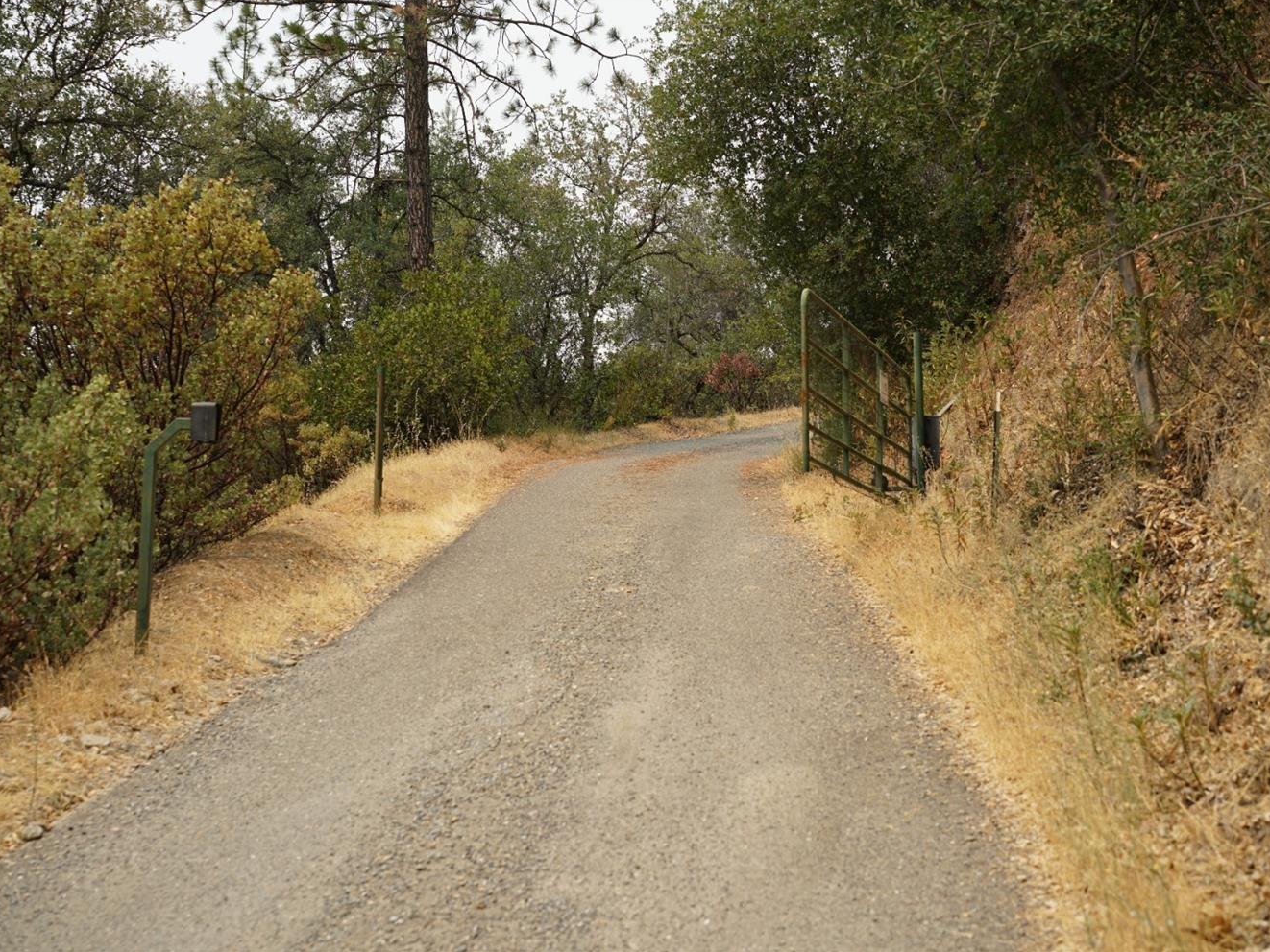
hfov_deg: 32.2
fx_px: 2202
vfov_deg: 24.4
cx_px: 656
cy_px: 474
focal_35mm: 60
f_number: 4.5
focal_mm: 55
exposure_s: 1/400
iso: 100
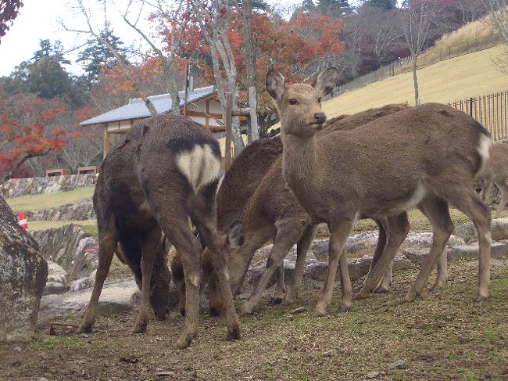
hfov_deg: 22.3
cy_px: 190
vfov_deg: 16.8
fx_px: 1291
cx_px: 254
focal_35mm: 88
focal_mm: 14.6
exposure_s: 1/80
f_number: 4.4
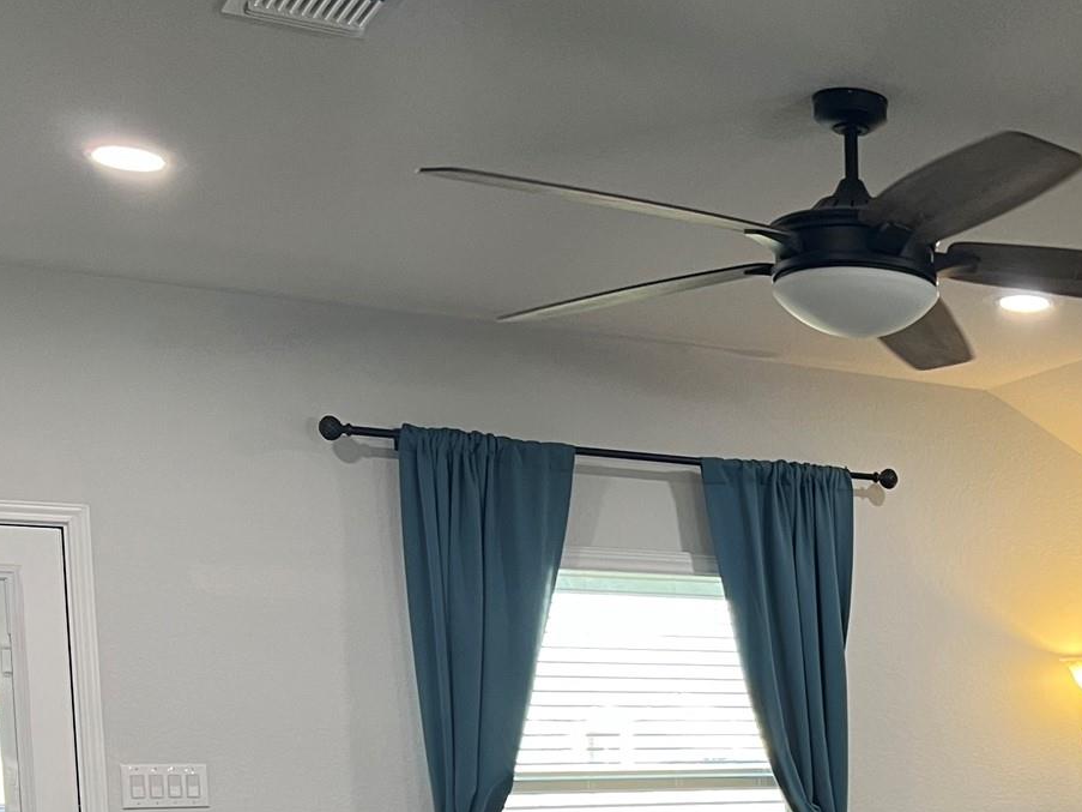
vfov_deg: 23.3
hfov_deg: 29.6
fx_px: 1844
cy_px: 901
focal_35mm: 59
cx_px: 1174
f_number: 1.5
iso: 100
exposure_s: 1/60
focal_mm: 5.7
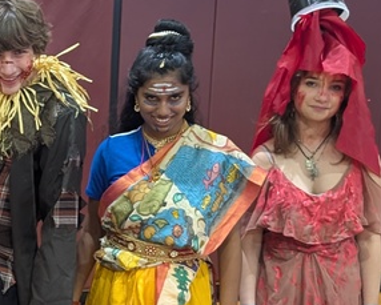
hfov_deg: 20.7
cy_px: 227
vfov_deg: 18.2
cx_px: -112
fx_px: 948
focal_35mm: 84
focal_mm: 6.9
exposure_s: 1/60
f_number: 1.68
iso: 263
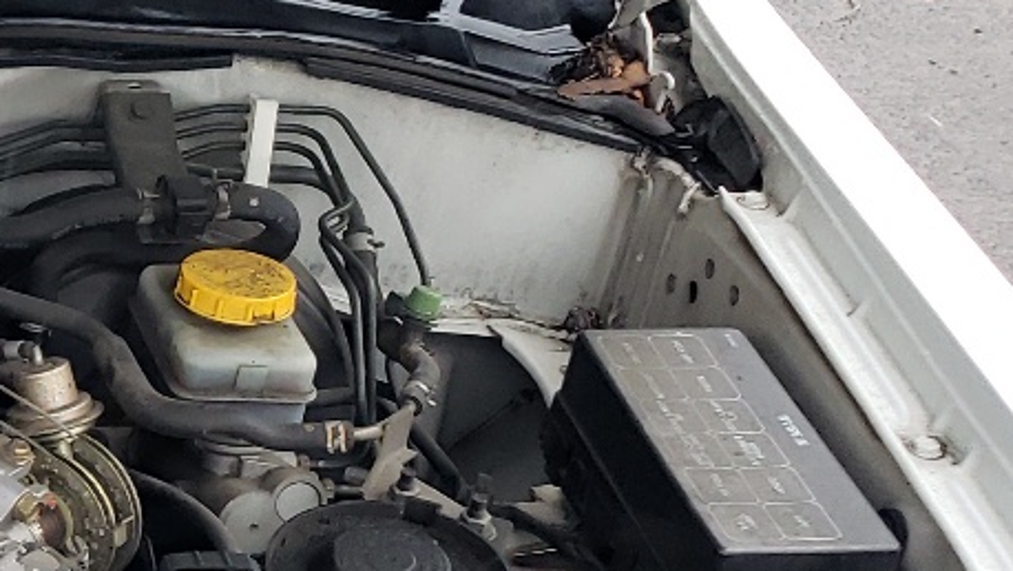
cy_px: 460
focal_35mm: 99
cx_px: -630
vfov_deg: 12.2
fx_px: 2660
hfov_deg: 18.4
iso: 74
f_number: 1.5
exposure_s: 1/120
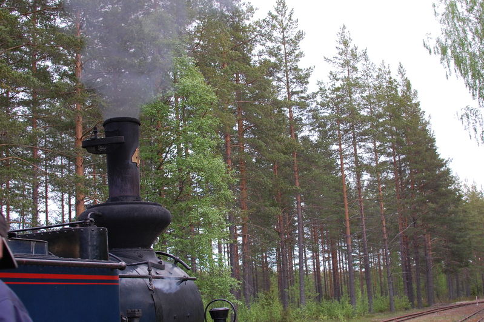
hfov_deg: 37.9
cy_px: 161
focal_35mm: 52
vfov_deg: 25.7
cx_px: 242
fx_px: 705
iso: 220
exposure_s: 1/125
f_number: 5.6
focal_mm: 35
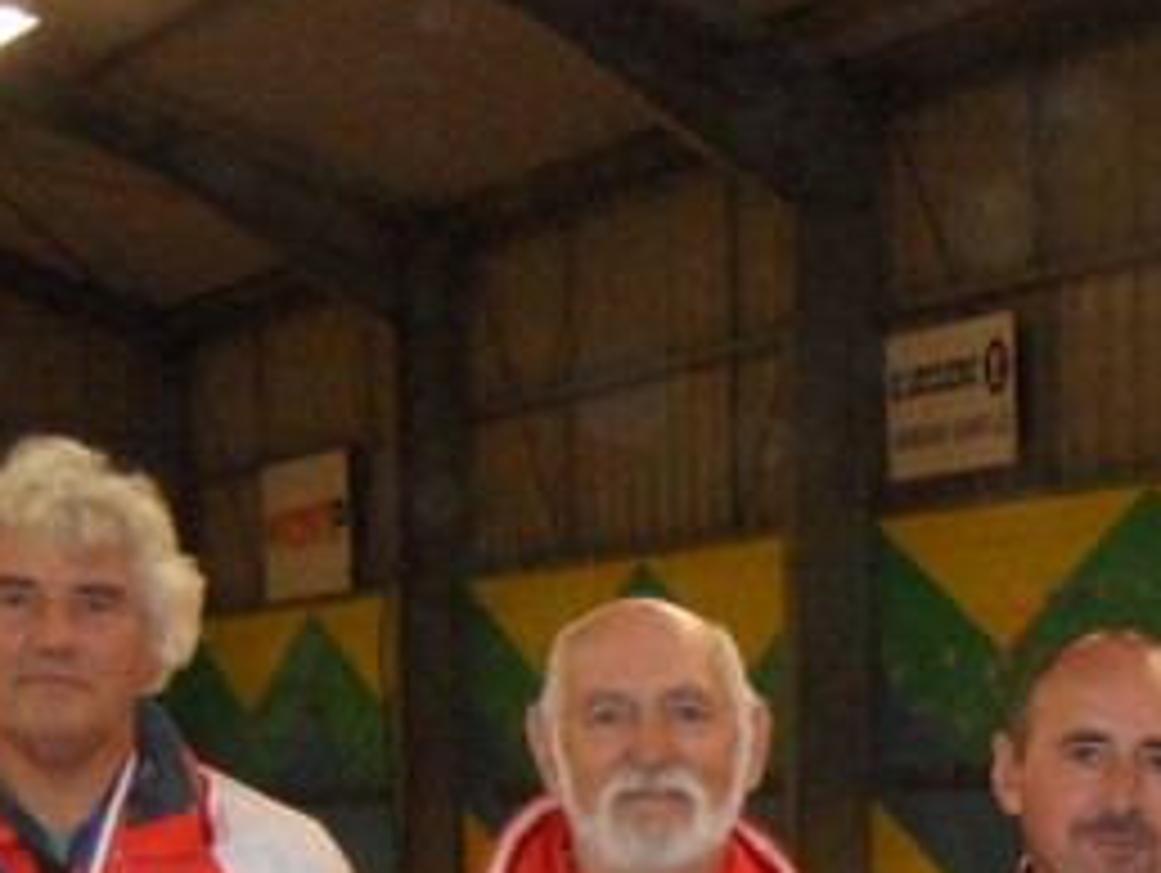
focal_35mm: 119
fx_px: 3995
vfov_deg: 11.8
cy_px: 1426
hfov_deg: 15.9
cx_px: 1386
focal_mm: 5.3
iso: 400
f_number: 3.4
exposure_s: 1/30
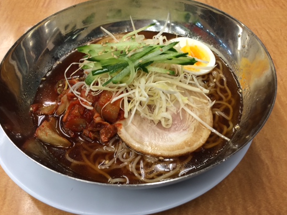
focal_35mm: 32
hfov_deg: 56.8
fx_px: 265
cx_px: 144
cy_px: 109
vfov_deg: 44.2
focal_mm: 4.12
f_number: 2.2
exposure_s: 1/40
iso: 40
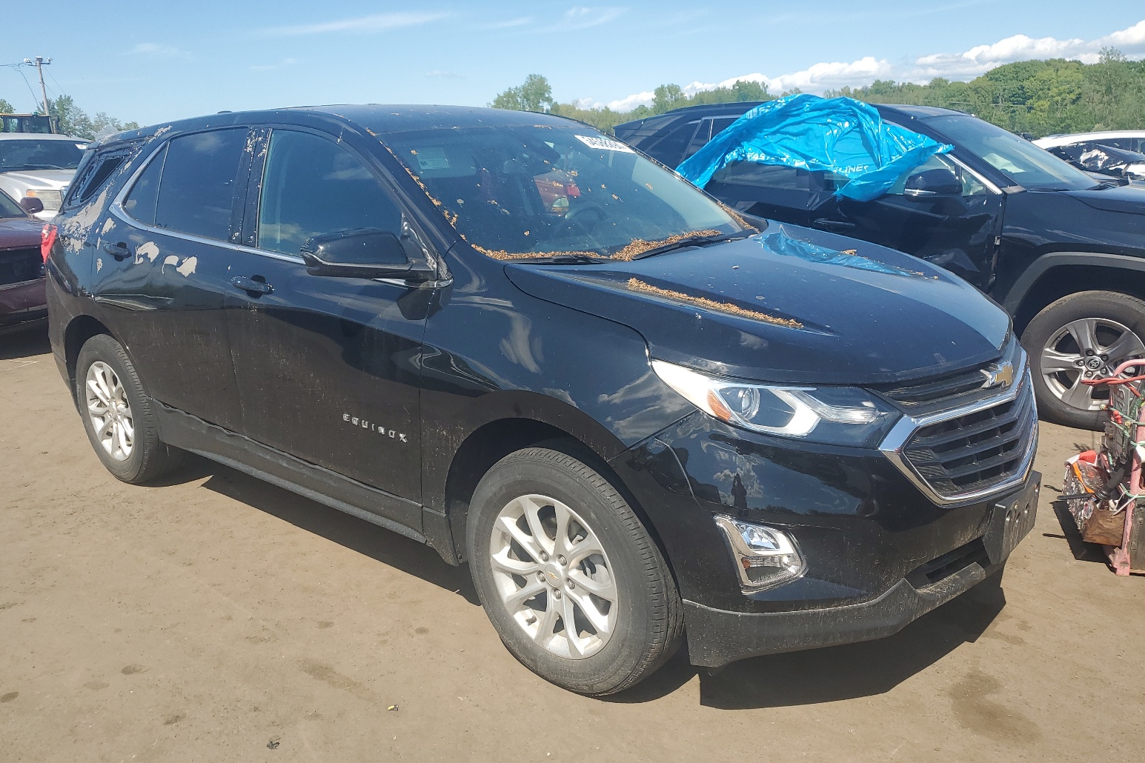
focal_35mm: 28
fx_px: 890
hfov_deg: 65.5
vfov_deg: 46.4
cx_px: 557
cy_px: 411
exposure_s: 1/2500
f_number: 1.5
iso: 50
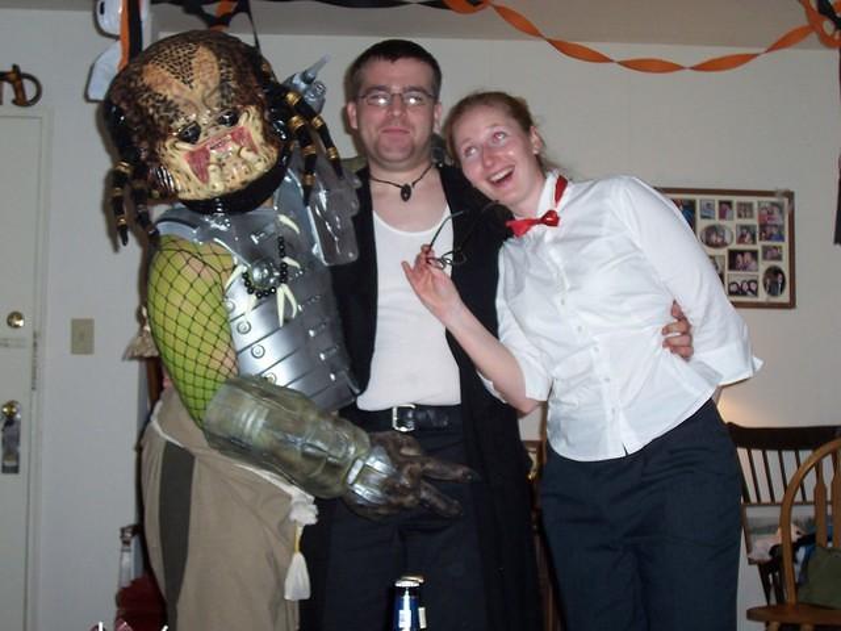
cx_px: 420
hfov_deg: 33.8
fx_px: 1385
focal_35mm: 57
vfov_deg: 25.7
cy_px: 316
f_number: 3.4
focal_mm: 8.6
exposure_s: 1/60
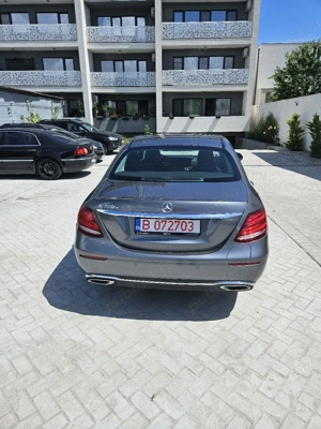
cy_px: 214
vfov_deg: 73.9
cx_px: 160
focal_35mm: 23
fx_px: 284
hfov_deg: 58.9
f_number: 1.8
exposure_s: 1/3333
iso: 25
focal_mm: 5.4
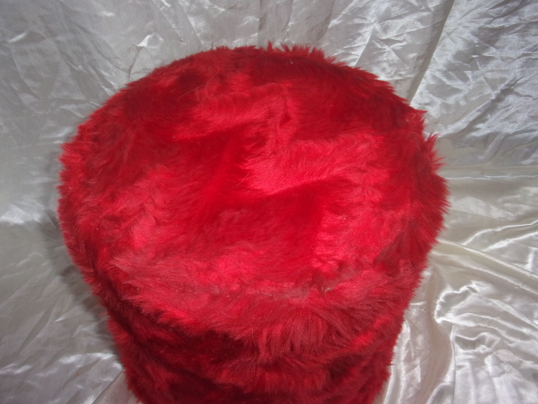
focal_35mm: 28
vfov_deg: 49.7
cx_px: 269
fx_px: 435
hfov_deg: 63.4
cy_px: 202
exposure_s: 1/34
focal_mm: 5.1
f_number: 3.9
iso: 200
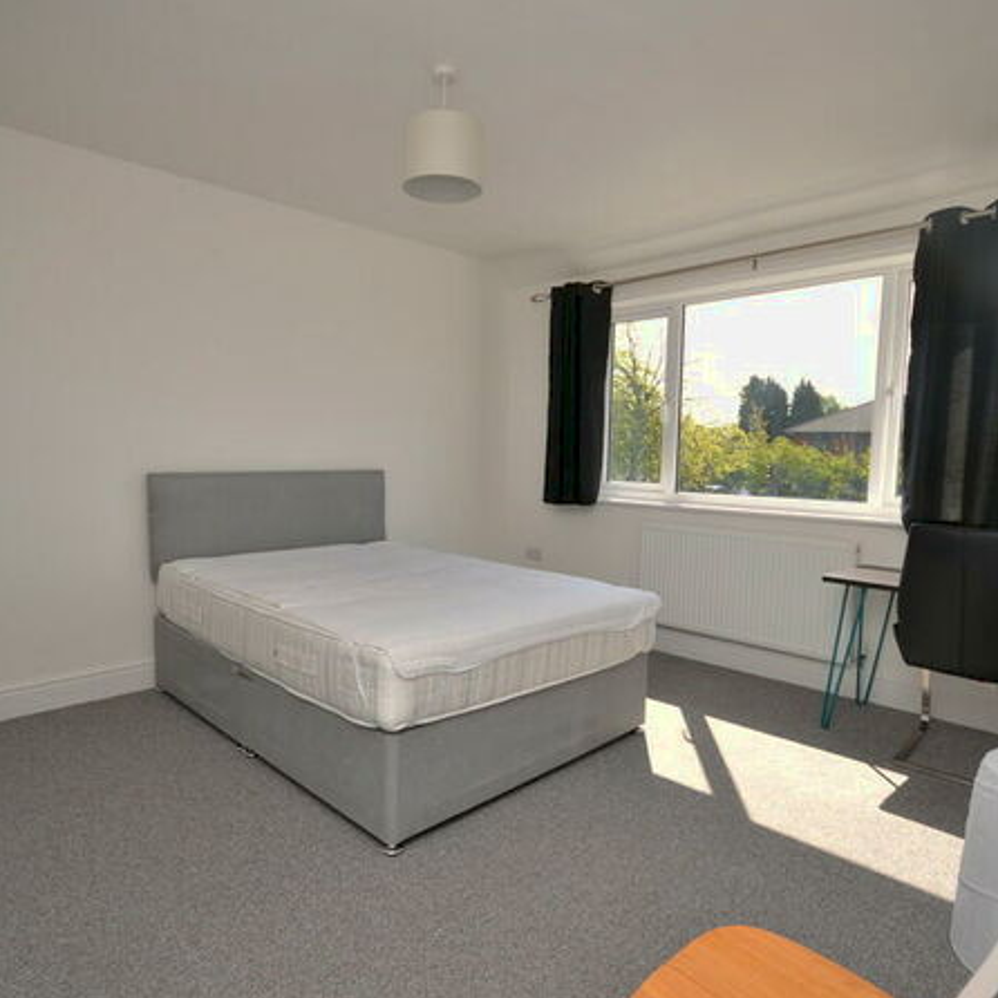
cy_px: 502
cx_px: 495
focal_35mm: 20
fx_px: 652
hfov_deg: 74.8
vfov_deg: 74.8
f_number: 6.3
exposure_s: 1/160
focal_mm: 10
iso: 100
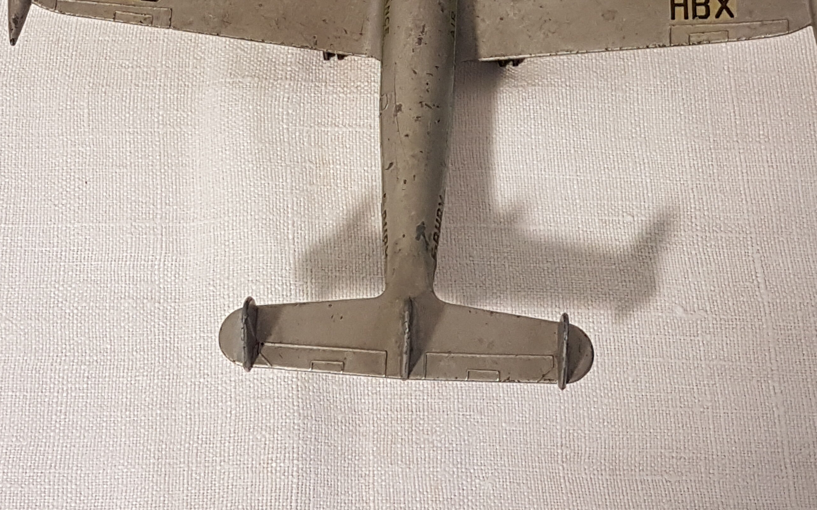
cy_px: 81
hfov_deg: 46.2
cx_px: 445
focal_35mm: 43
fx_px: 957
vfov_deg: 29.0
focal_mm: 4.2
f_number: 1.7
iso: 125
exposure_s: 1/50
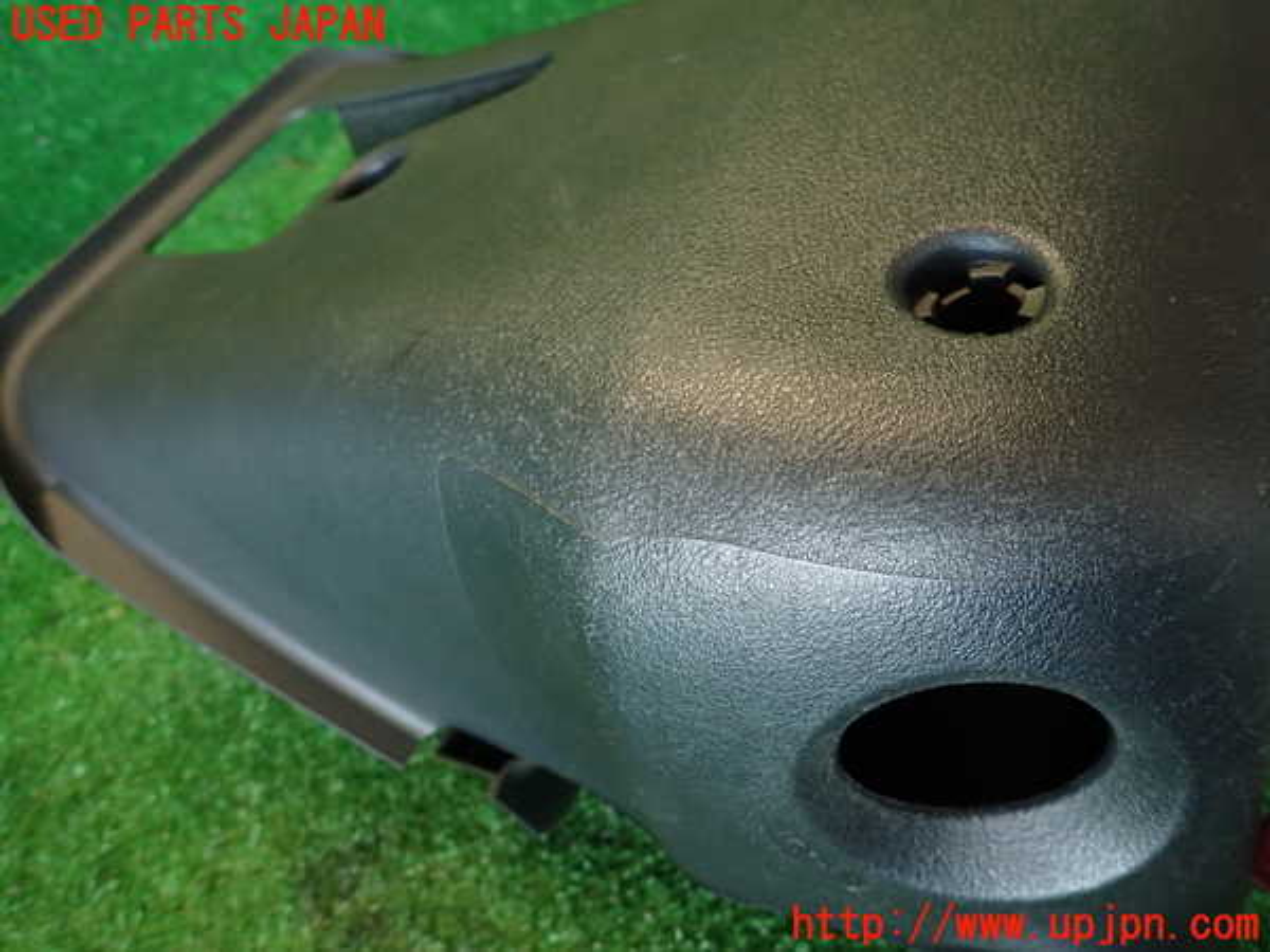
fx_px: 917
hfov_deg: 69.4
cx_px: 635
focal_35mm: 25
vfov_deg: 54.9
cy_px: 476
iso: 200
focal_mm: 4.5
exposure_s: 1/40
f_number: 2
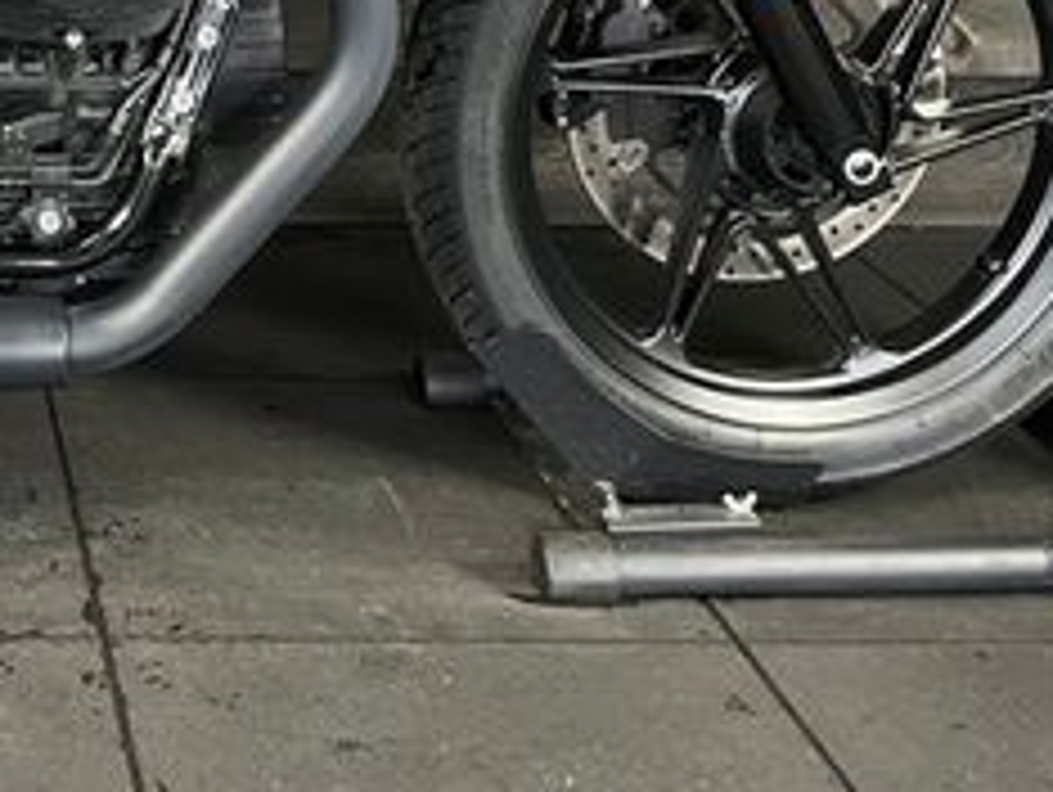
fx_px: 2162
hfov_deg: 24.9
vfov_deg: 19.2
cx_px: -180
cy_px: -243
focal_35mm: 71
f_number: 1.6
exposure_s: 1/25
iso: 500
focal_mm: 4.2
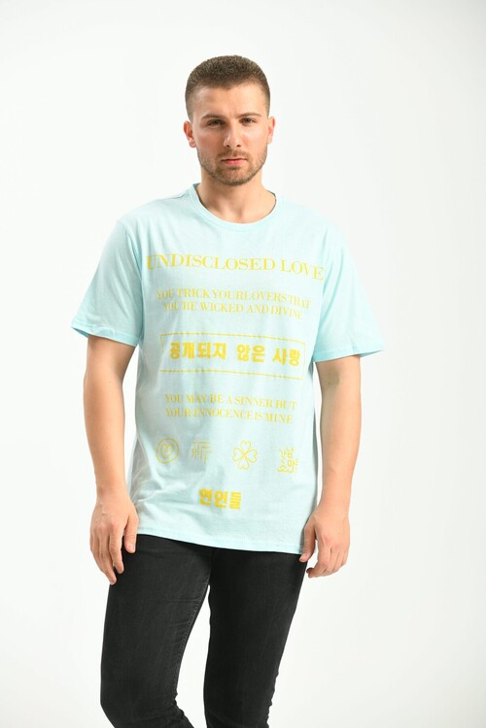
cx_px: 243
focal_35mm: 130
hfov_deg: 10.5
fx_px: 2632
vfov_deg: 15.8
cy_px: 364
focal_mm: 130
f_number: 5.6
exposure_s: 1/160
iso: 100
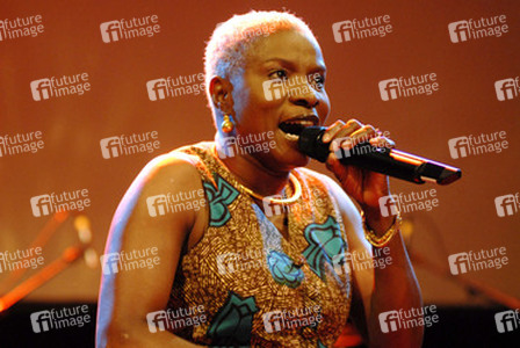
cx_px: 260
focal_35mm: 120
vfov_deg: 11.5
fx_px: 1736
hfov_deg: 17.0
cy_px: 174
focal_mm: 80
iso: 800
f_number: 2.8
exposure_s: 1/80
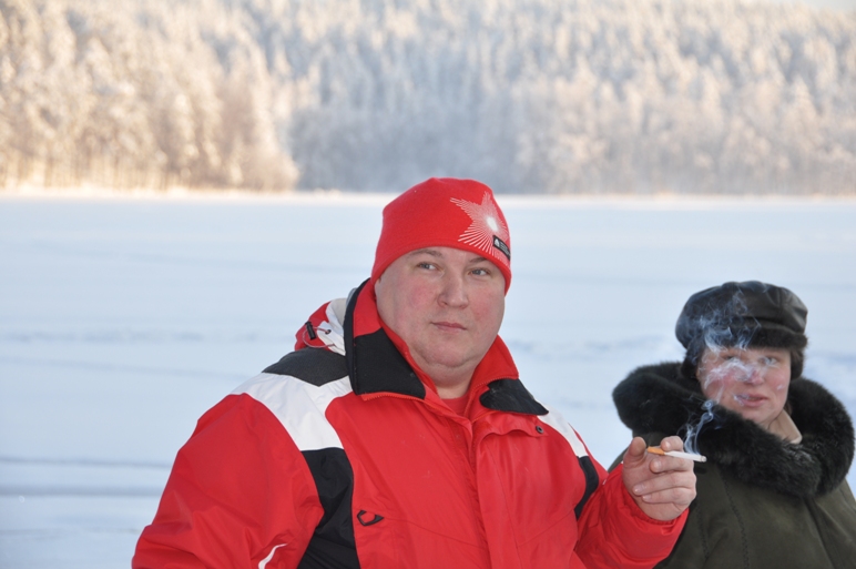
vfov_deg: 13.0
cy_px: 284
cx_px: 428
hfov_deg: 19.5
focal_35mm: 105
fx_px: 2494
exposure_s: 1/200
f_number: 6.3
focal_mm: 70
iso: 200
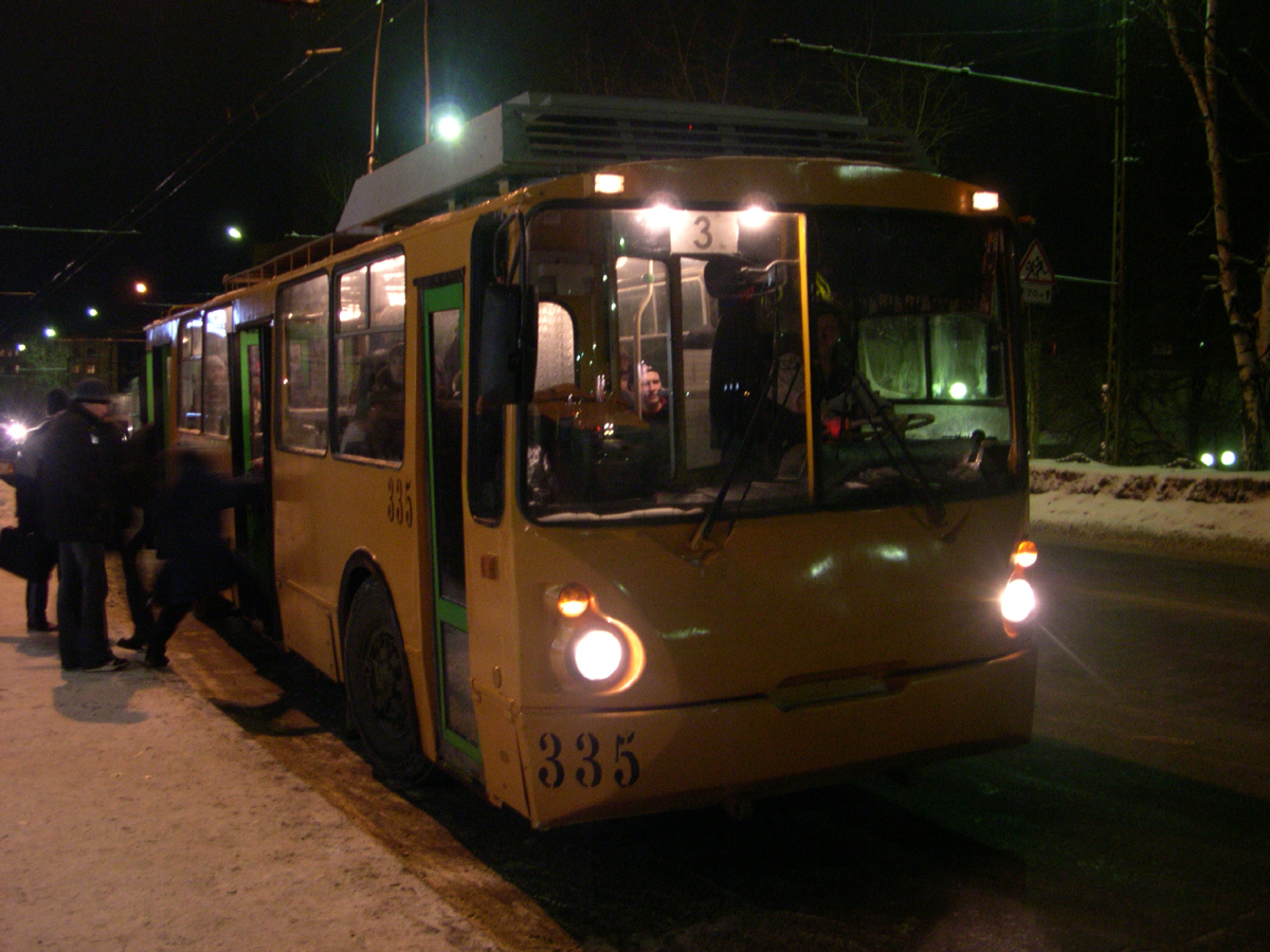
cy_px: 476
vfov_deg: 37.7
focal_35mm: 38
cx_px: 635
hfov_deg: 49.0
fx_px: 1394
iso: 400
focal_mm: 8
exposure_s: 1/5.5
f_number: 2.8
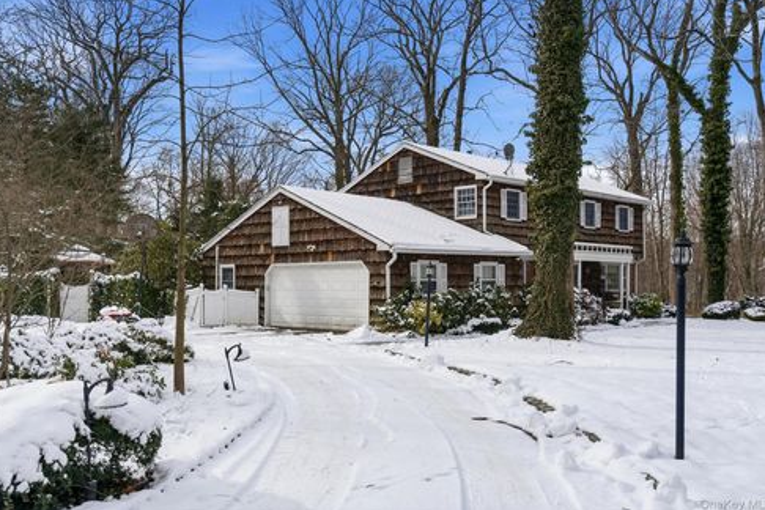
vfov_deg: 36.9
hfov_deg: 53.1
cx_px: 384
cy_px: 251
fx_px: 765
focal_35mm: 36
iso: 250
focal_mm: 35
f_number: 9
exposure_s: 1/2000
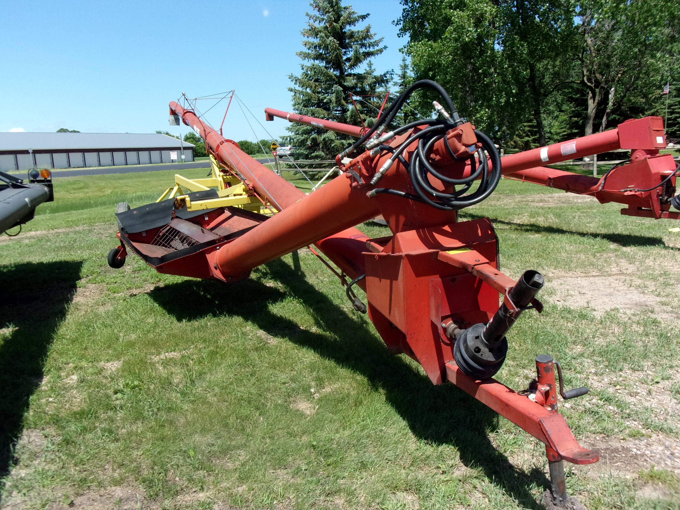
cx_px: 340
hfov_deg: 63.4
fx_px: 550
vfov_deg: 49.7
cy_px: 255
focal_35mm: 28
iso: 200
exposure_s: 1/160
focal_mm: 5.1
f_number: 10.8
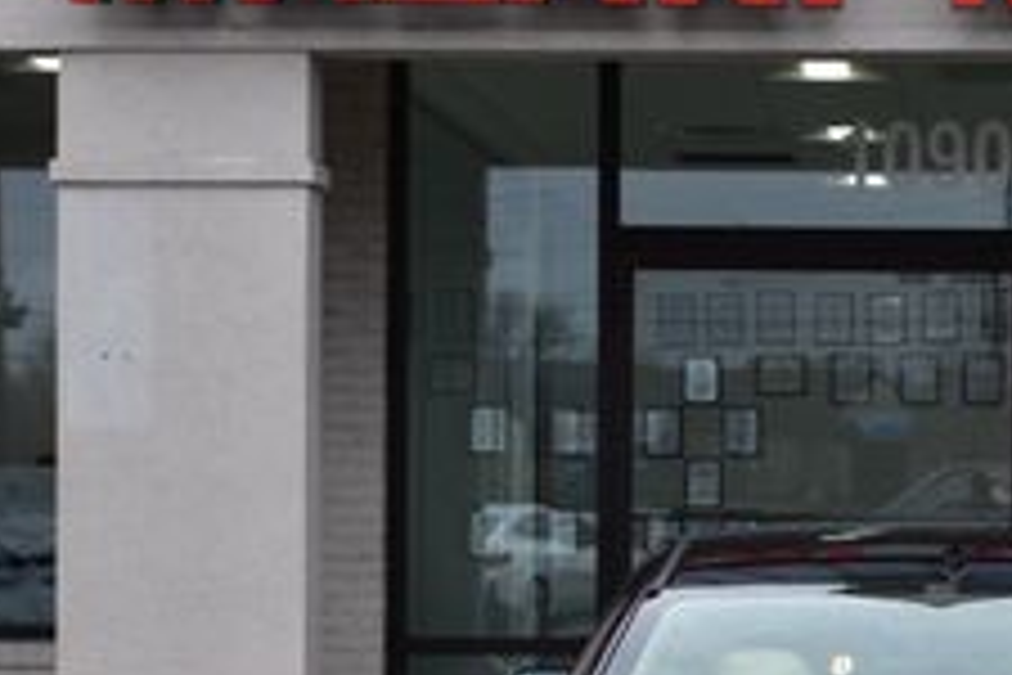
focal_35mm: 128
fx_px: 3598
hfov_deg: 15.8
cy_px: 603
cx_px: 972
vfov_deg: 10.7
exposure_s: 1/160
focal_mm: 30
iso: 400
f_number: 9
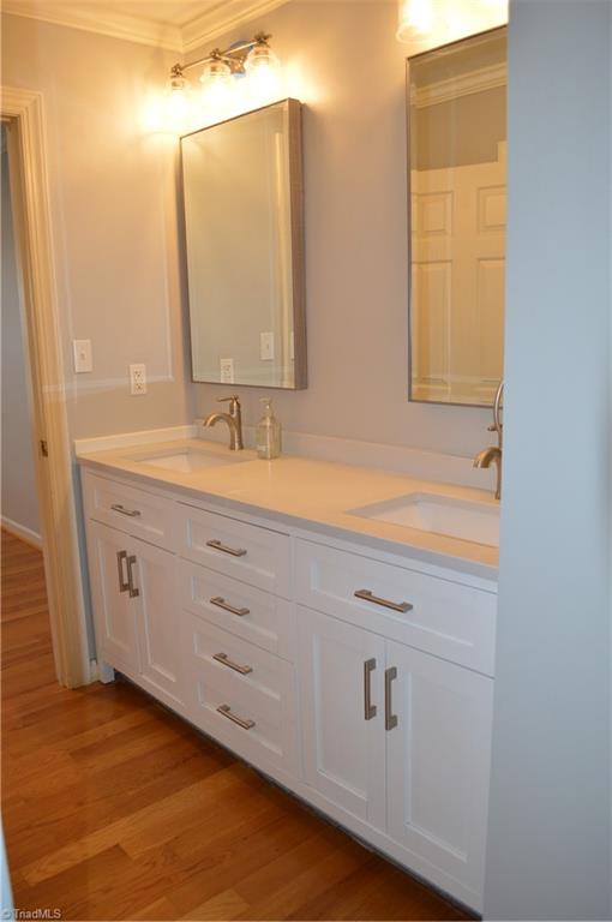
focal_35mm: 27
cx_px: 306
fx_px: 690
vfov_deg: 67.4
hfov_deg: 47.8
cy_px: 461
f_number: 4
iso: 400
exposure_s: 1/100
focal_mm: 18
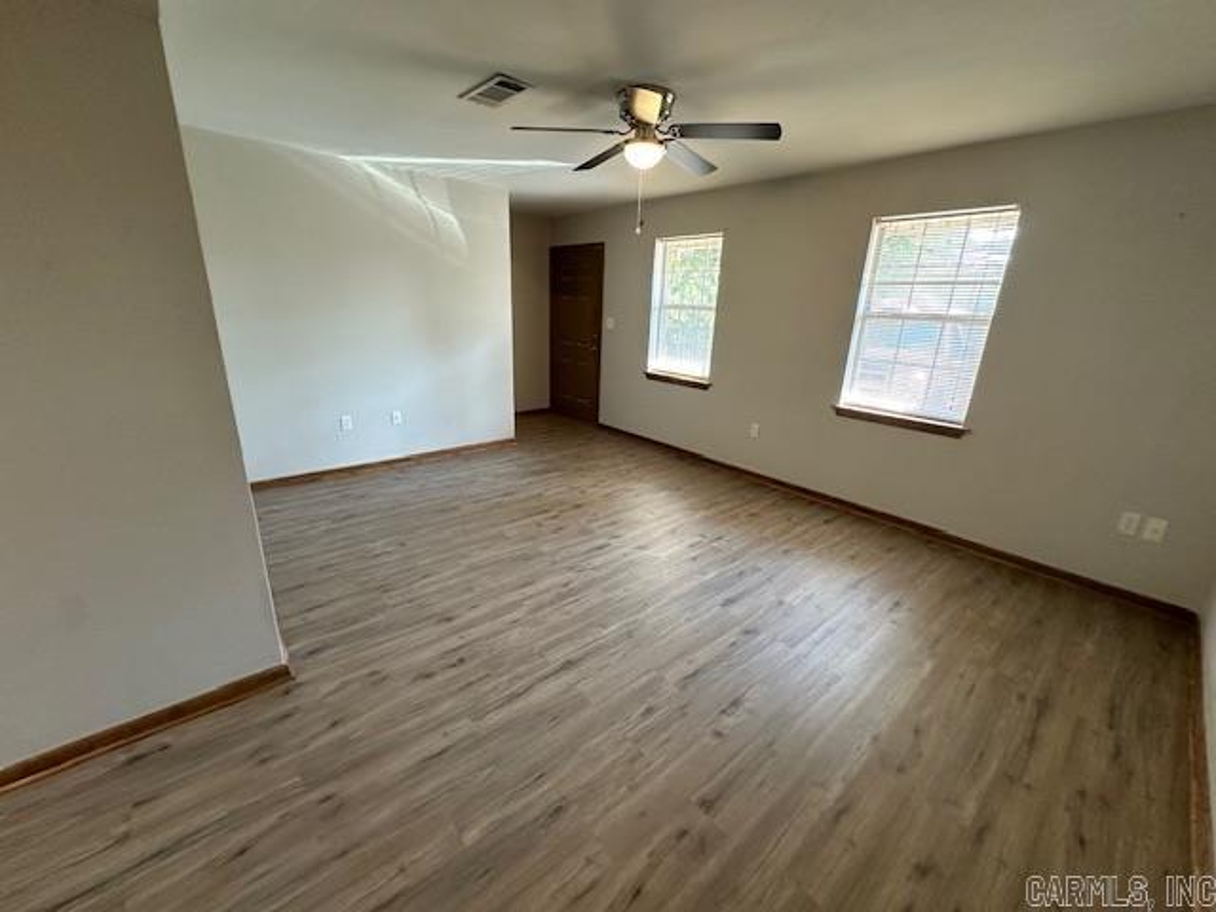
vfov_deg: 85.7
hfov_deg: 102.1
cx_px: 608
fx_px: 492
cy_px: 456
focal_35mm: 14
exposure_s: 1/60
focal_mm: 2.22
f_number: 2.2
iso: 320
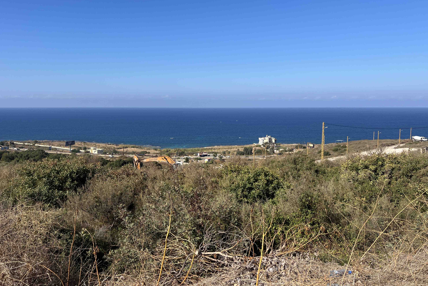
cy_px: 141
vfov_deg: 46.4
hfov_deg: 65.5
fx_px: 333
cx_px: 215
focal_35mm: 28
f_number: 1.5
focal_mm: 5.7
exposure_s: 1/4630
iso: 50
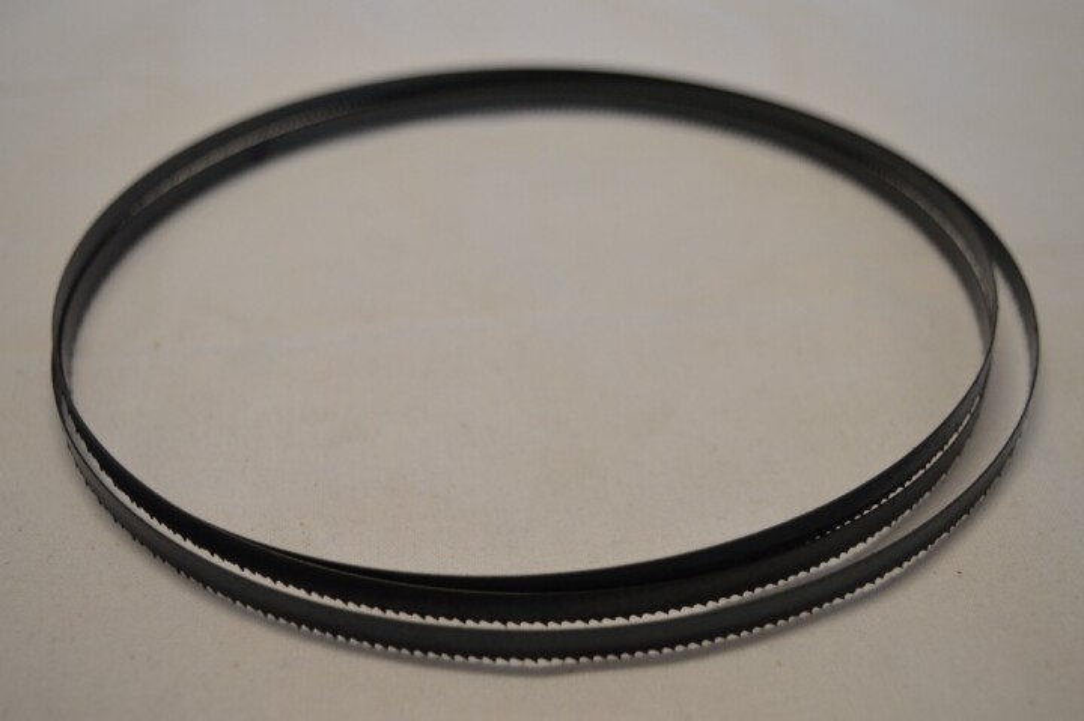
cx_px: 542
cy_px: 360
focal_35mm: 45
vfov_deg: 29.8
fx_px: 1354
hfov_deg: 43.6
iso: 400
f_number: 5
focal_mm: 30
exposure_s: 1/80
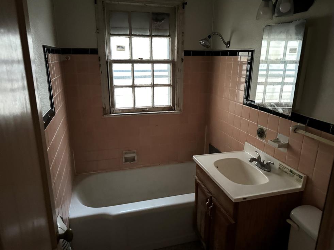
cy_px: 127
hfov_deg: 69.4
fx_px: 241
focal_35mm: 25
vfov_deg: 54.9
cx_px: 169
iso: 1600
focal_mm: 6.76
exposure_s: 1/16
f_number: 1.78
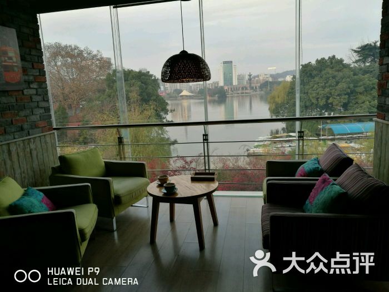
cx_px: 194
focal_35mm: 27
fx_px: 303
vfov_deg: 51.4
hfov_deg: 65.3
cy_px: 146
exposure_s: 1/50
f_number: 2.2
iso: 80
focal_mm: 4.5
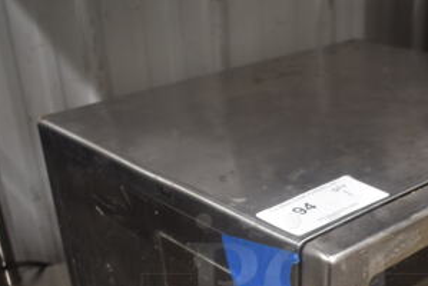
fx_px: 655
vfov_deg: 23.7
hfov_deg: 35.8
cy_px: 279
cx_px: 292
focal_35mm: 55
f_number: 3.5
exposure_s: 1/30
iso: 560
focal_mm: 18
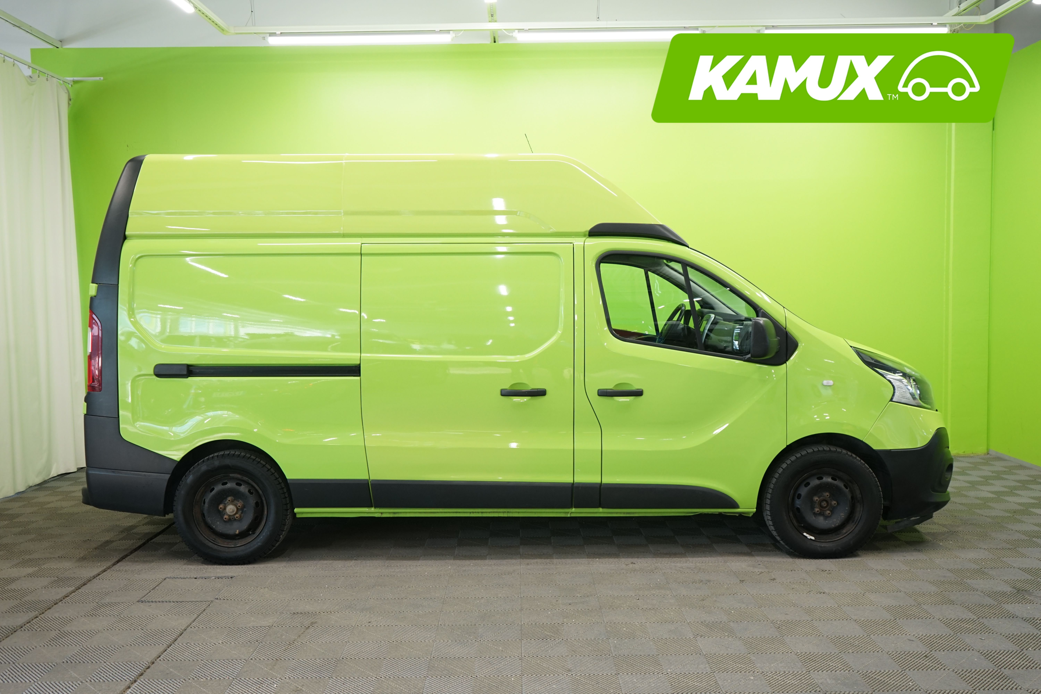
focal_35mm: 32
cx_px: 520
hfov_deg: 58.7
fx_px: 925
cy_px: 347
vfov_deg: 41.1
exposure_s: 1/40
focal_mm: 32
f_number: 5.6
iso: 800
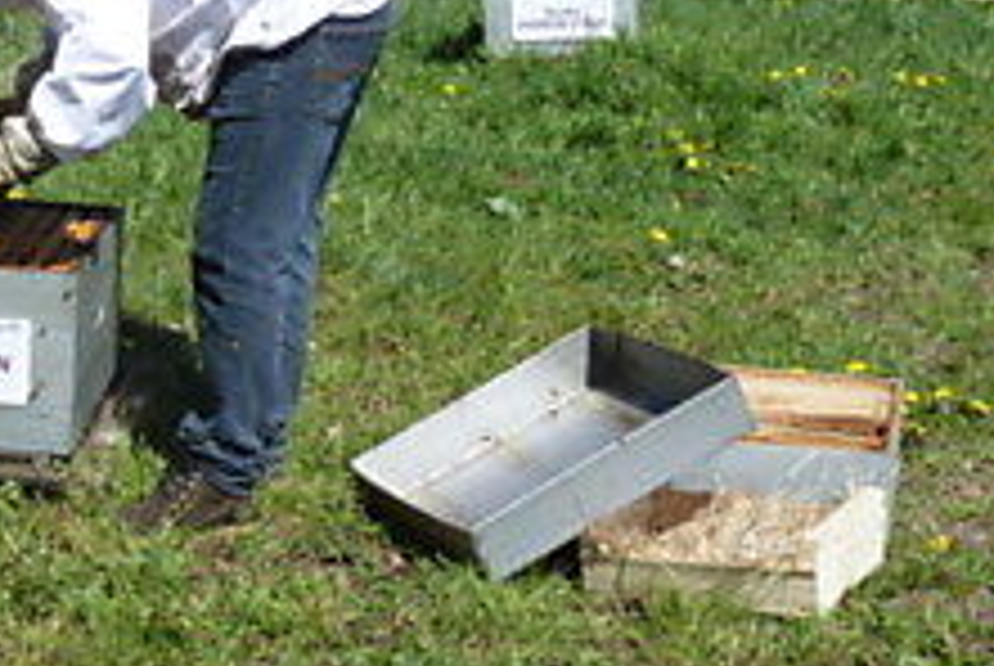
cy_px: 225
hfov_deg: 20.9
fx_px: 2599
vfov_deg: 14.6
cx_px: -13
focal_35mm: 94
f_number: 4.5
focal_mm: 4.1
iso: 80
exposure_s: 1/400
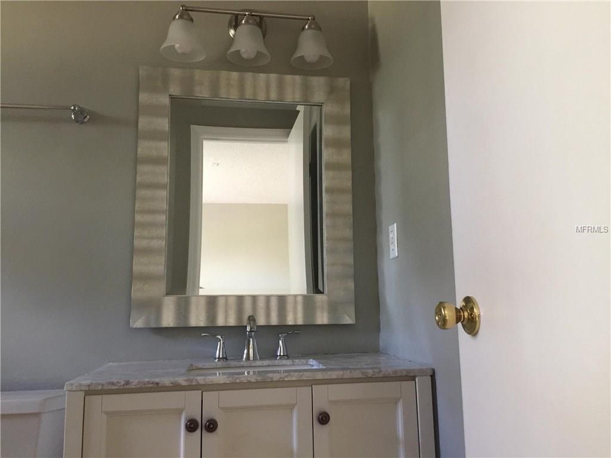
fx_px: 512
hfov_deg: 61.7
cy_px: 229
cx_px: 306
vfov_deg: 48.2
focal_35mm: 29
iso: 125
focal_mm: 4.15
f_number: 2.2
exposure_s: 1/15
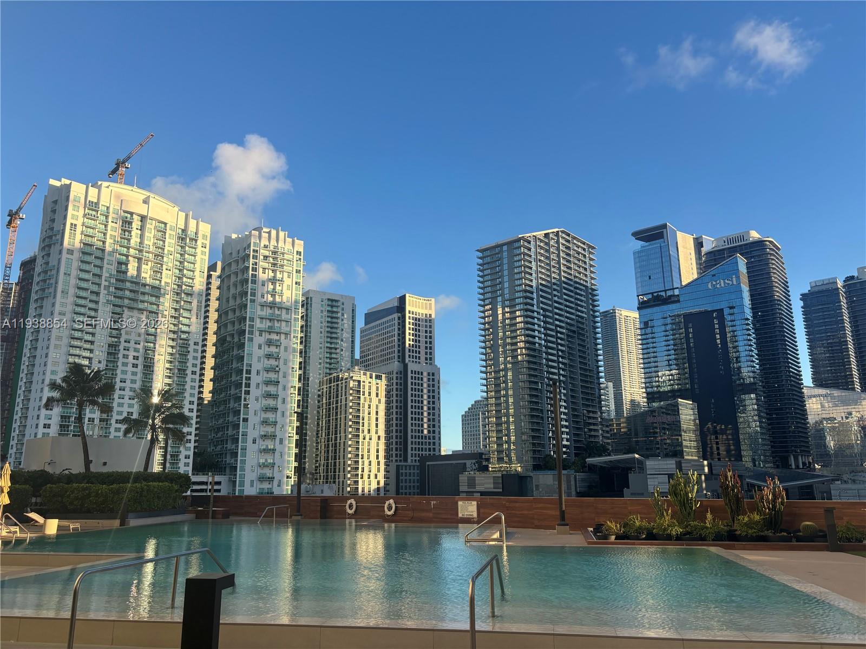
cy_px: 324
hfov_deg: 67.3
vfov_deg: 53.1
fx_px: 650
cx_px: 433
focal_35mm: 26
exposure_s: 1/1399
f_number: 1.6
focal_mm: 5.96
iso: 50
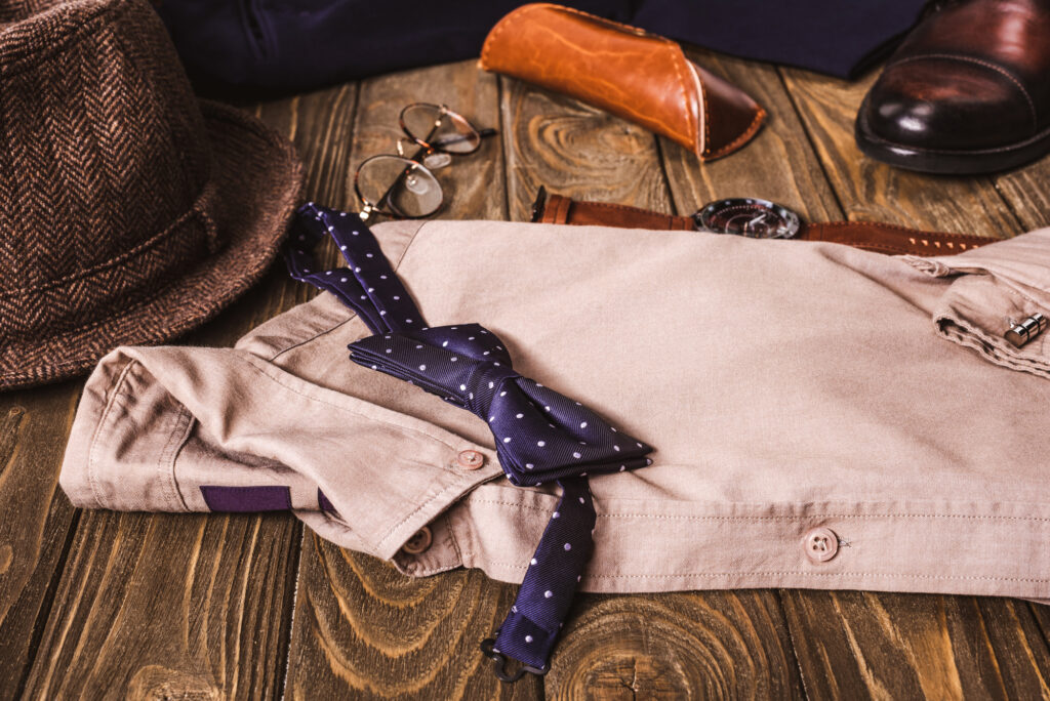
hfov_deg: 39.6
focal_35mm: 50
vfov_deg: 27.0
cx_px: 525
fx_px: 1459
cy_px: 350
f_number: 11
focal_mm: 50
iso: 125
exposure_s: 1/200
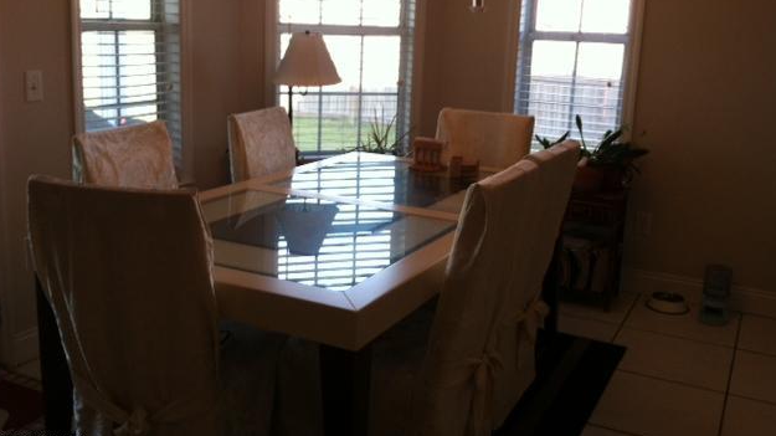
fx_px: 802
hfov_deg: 51.6
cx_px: 385
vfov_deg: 30.3
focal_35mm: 39
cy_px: 170
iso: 80
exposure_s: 1/40
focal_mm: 3.85
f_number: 2.8
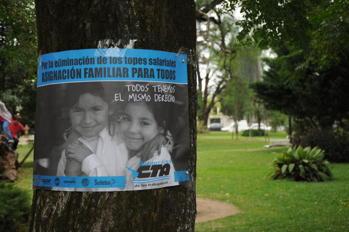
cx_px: 174
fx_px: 581
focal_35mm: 60
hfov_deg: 33.4
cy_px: 116
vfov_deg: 22.6
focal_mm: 40
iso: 320
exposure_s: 1/60
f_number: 4.5
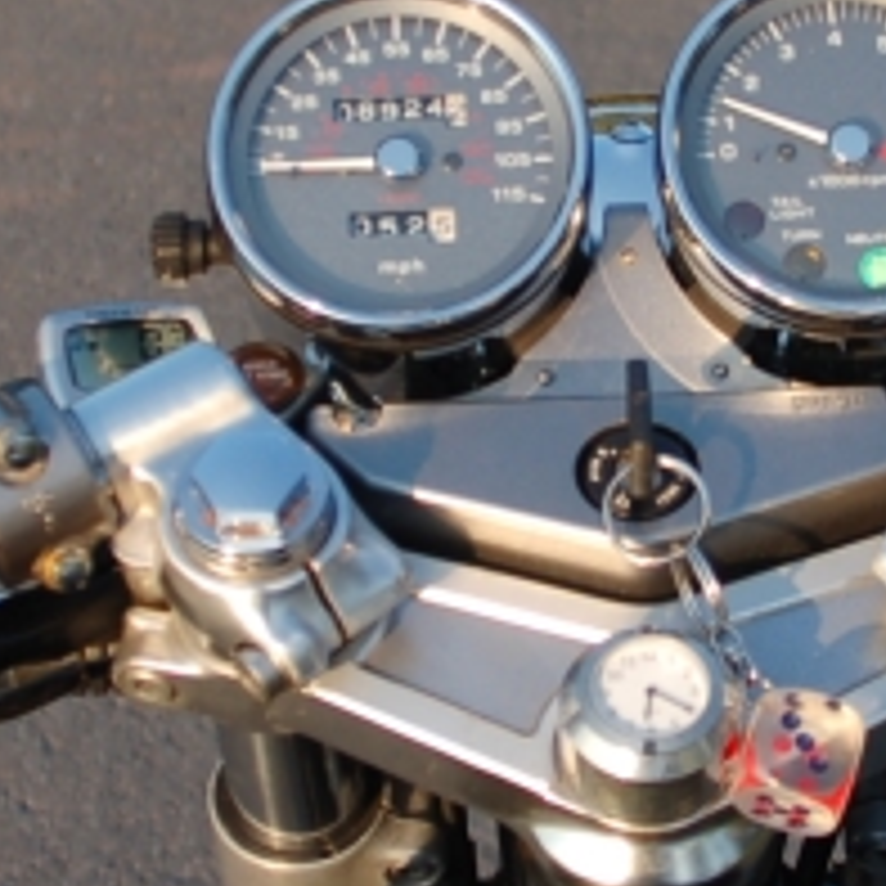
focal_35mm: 119
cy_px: 274
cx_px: 666
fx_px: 3446
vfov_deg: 14.6
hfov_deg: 14.6
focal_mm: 18
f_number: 3.5
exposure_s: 1/180
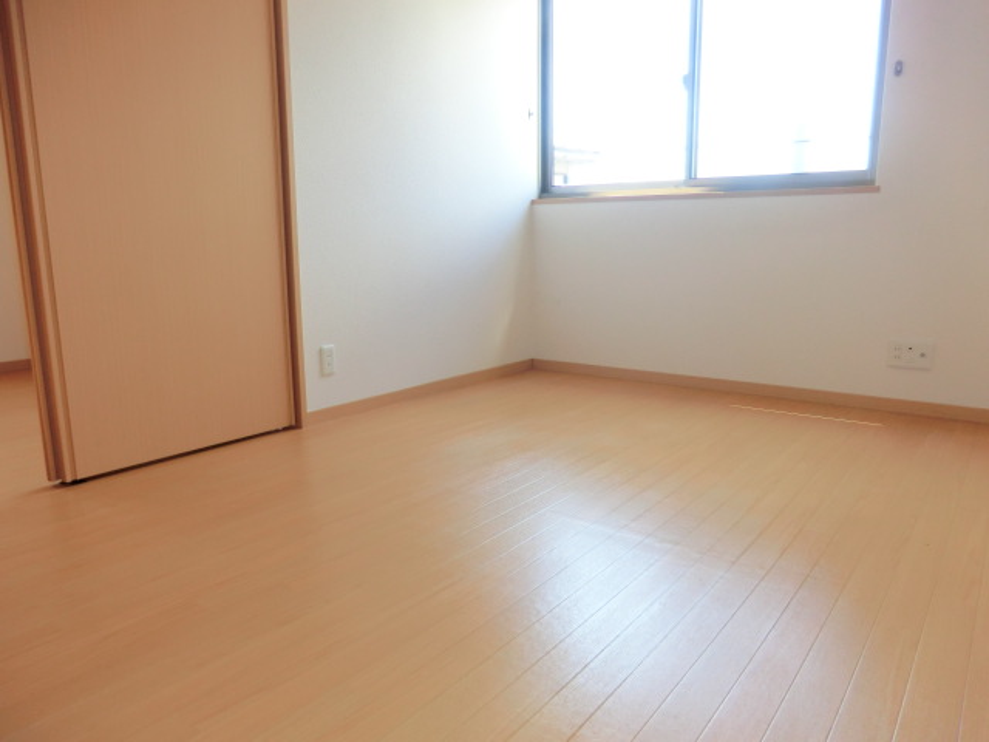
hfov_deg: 71.6
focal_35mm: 24
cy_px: 371
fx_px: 686
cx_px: 494
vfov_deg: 56.8
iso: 80
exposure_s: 1/60
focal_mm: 4.3
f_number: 3.2
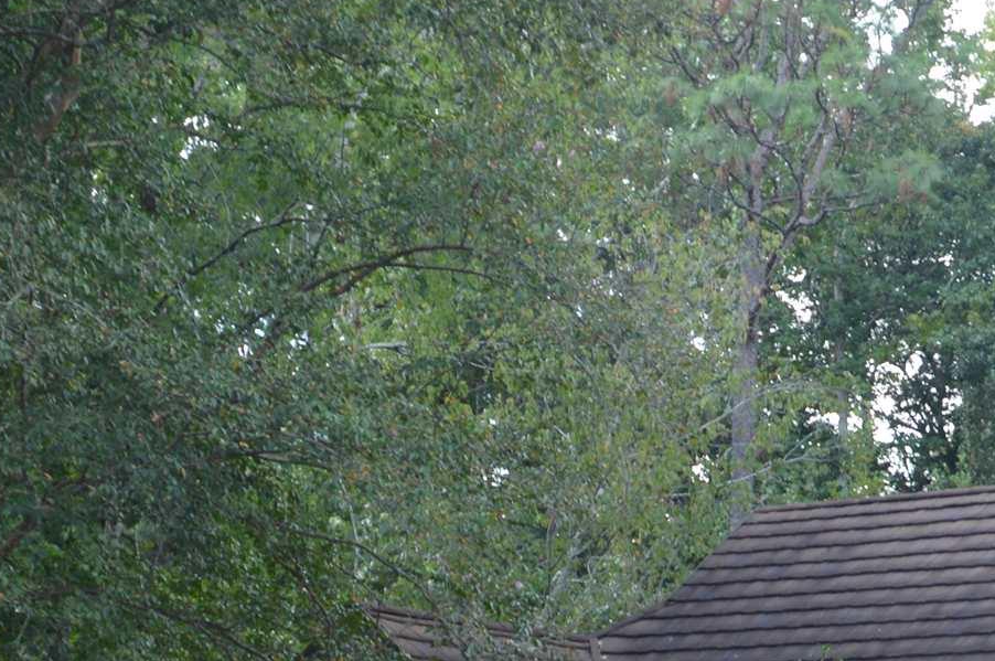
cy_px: 765
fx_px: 2540
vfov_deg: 14.4
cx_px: 944
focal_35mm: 92
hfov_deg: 21.5
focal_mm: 18
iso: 160
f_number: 5.6
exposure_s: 1/125
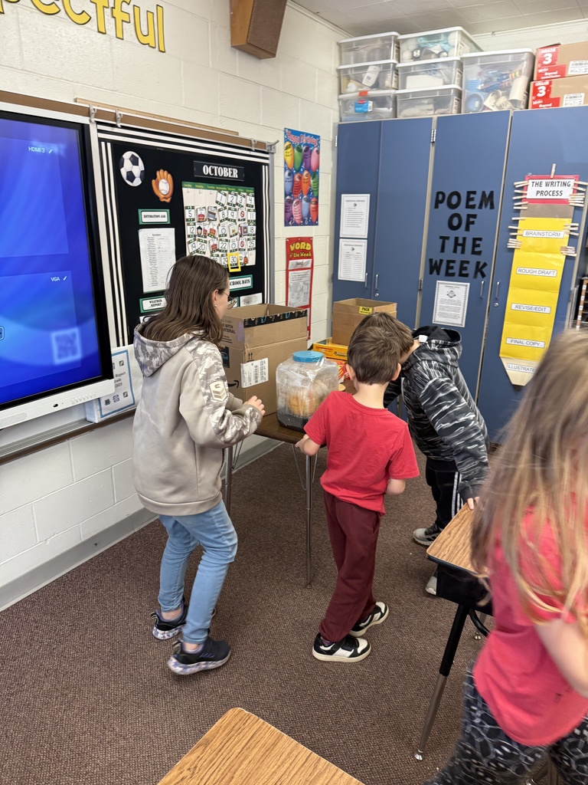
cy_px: 392
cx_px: 294
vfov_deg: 71.6
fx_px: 544
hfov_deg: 56.8
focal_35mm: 24
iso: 200
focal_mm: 6.76
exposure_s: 1/60
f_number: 1.78
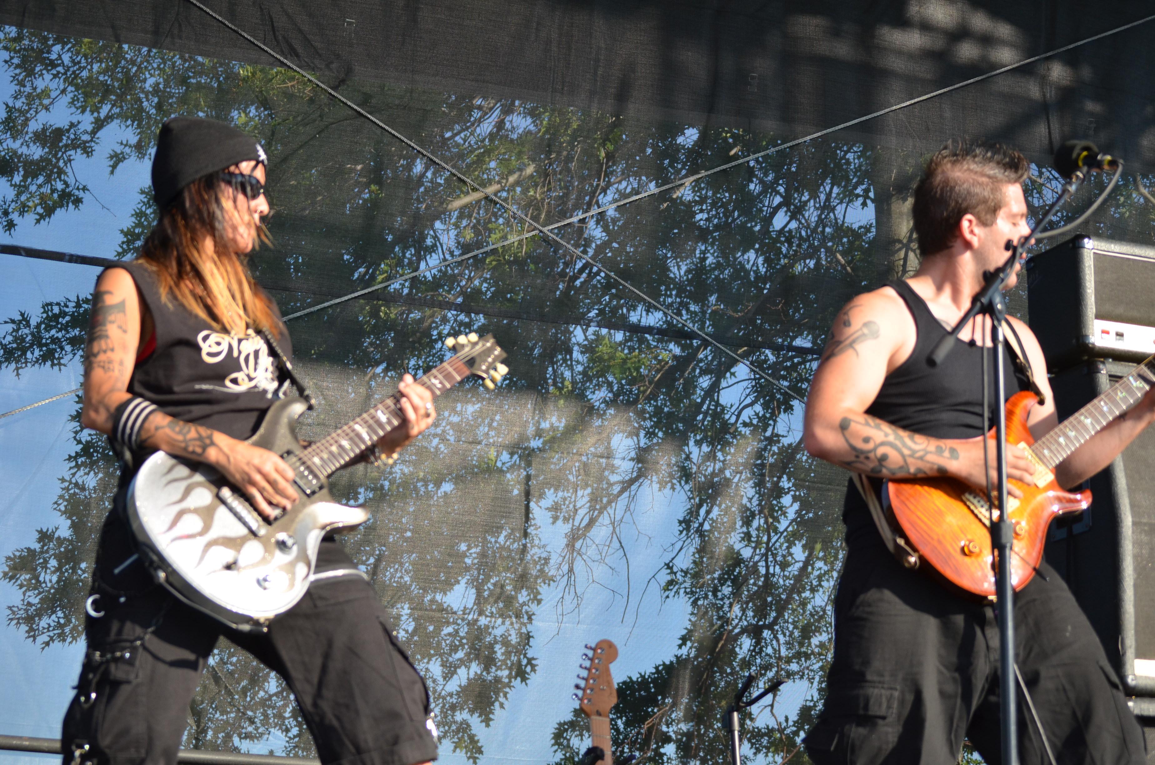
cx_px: 578
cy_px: 382
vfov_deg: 16.5
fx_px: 2641
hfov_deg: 24.7
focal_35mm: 82
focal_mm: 55
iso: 400
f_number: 4.5
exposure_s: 1/1250
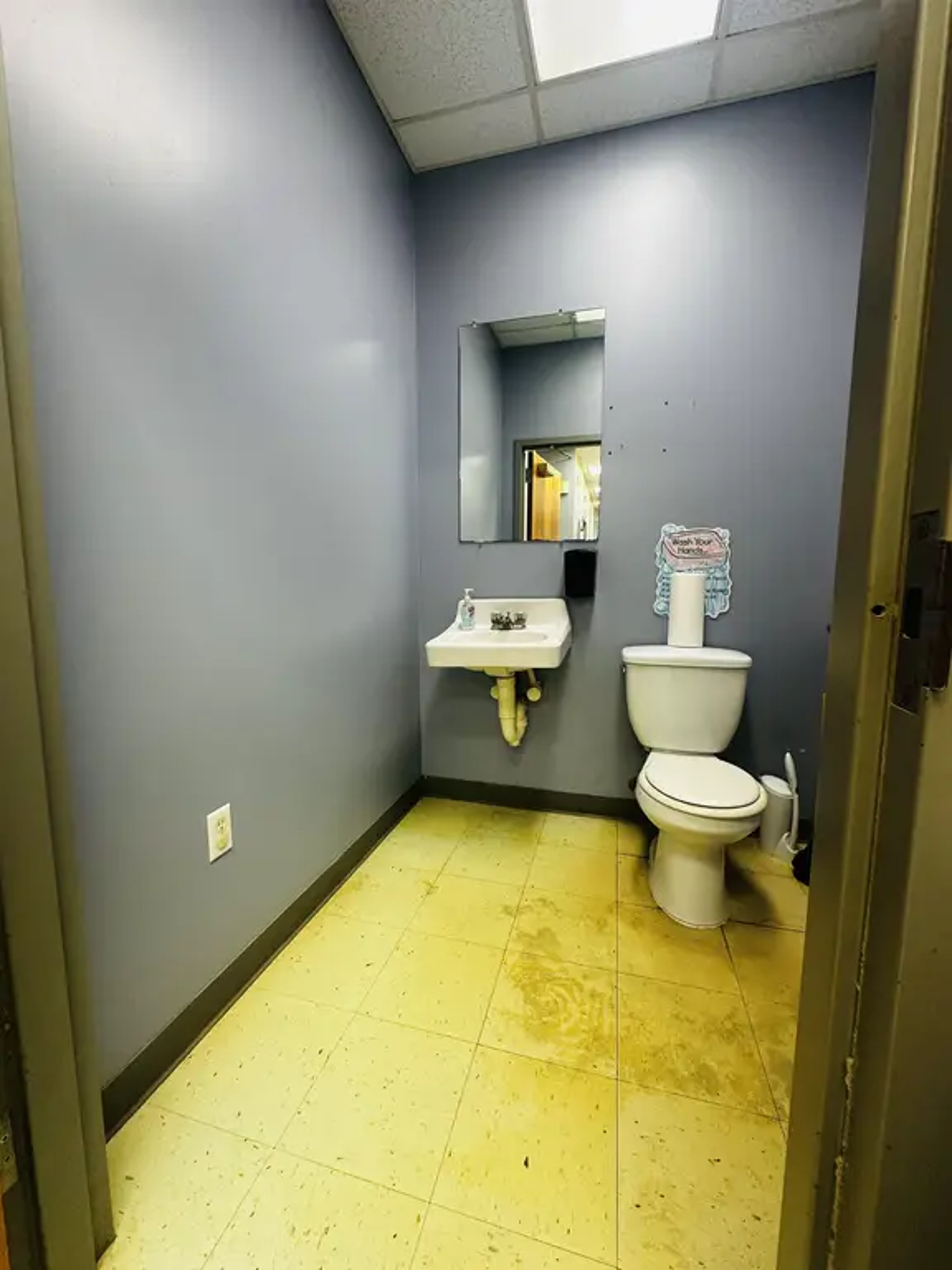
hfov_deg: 85.7
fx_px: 513
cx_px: 476
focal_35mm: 14
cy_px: 635
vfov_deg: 102.1
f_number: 2.2
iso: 250
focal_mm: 2.22
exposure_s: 1/120
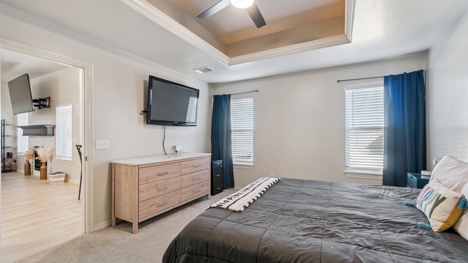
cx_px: 233
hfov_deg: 99.4
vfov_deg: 67.0
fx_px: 199
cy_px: 141
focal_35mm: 16
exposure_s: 1/13
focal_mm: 10
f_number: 6.3
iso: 200
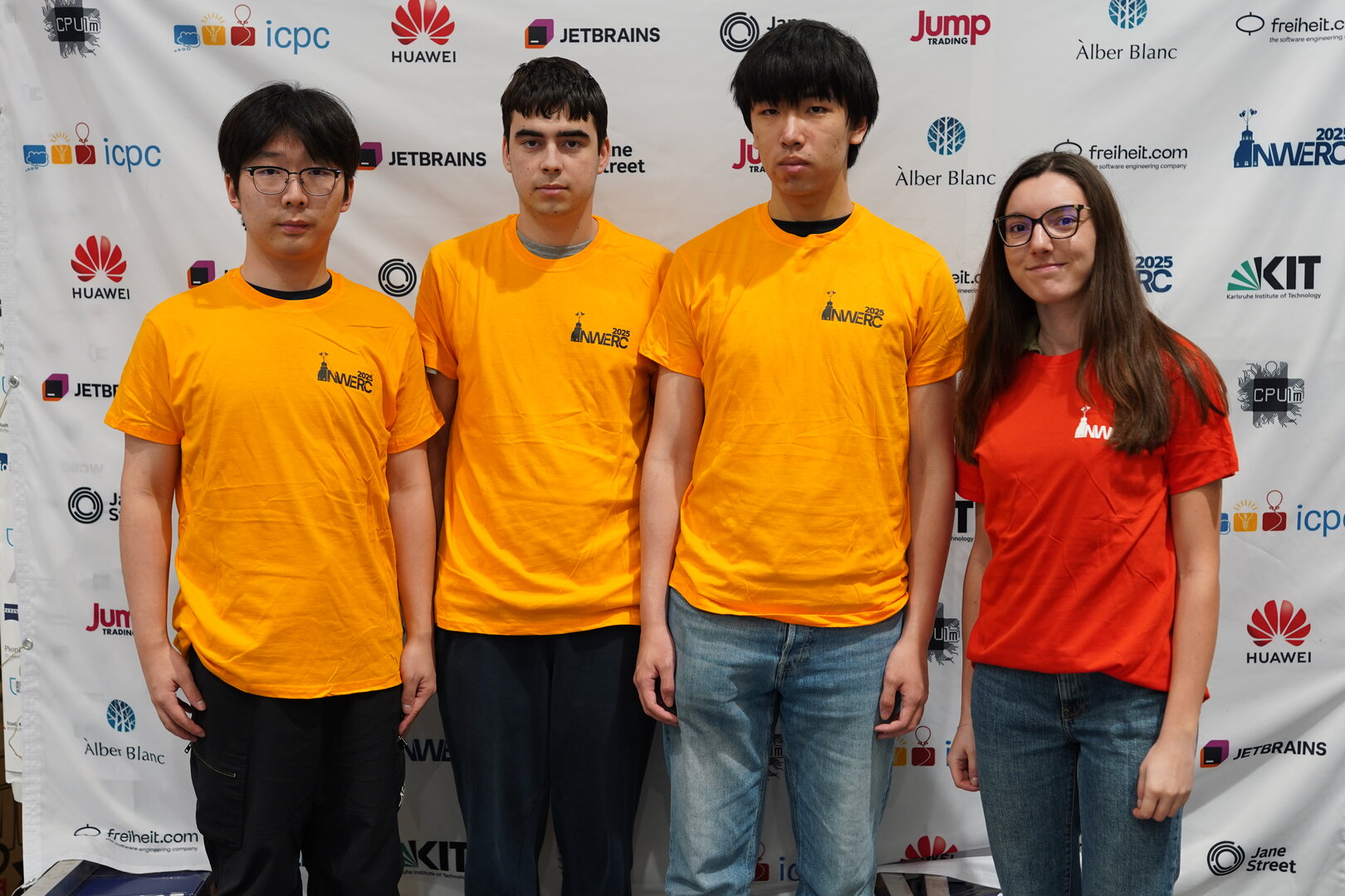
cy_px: 448
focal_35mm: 50
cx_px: 672
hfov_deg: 39.6
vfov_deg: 27.0
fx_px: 1868
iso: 640
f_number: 2.8
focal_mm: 50
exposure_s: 1/50
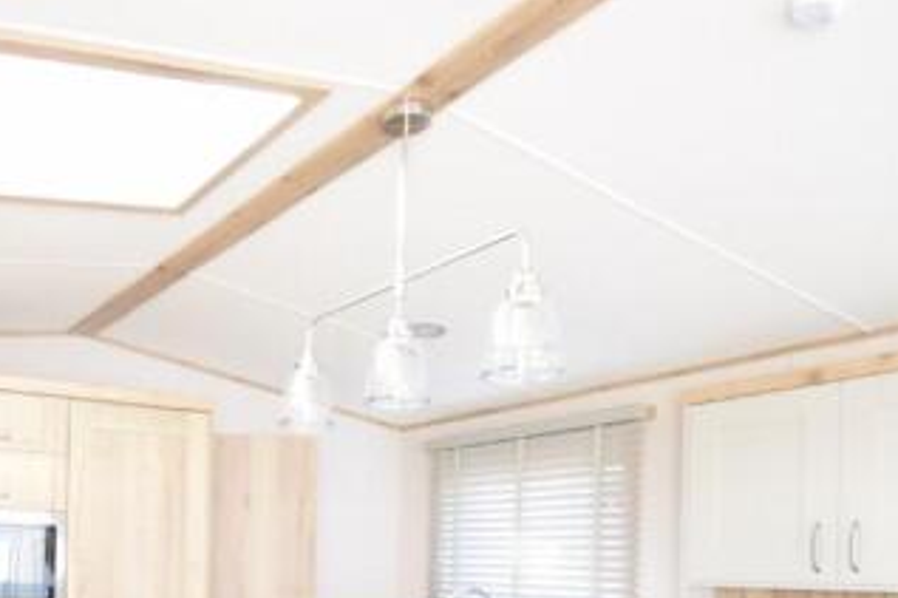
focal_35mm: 31
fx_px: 773
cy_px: 568
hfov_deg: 54.5
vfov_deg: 38.5
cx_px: 135
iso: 200
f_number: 3.5
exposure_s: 1/20
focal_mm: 10
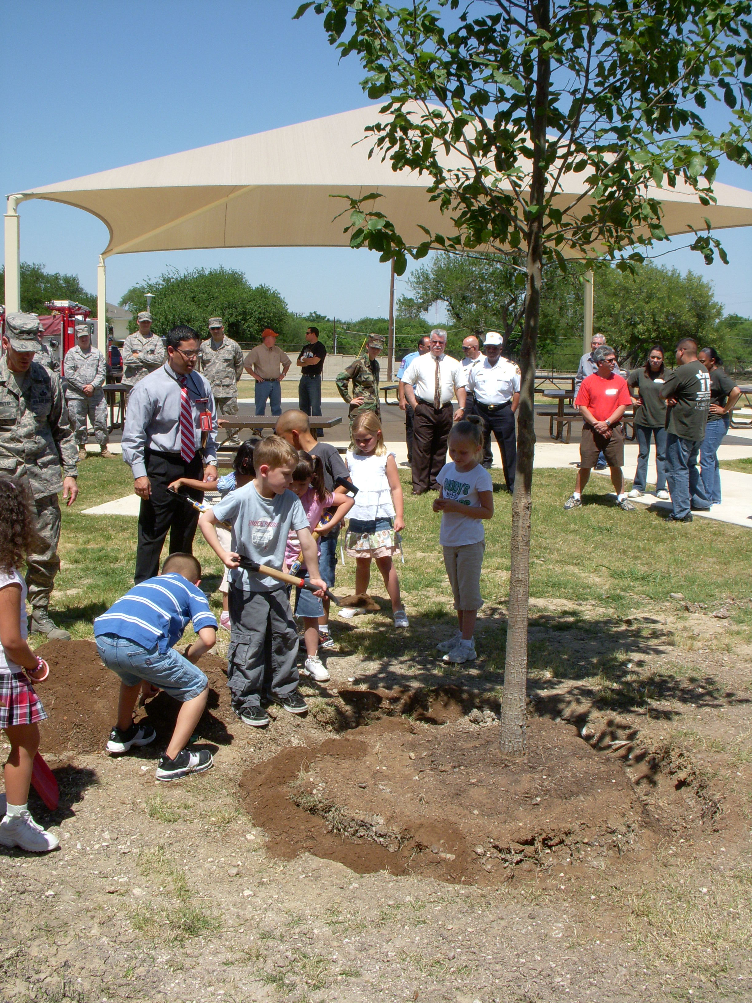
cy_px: 502
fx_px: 1101
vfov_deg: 49.0
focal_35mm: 38
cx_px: 376
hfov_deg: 37.7
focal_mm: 6.3
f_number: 6.6
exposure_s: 1/320
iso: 100
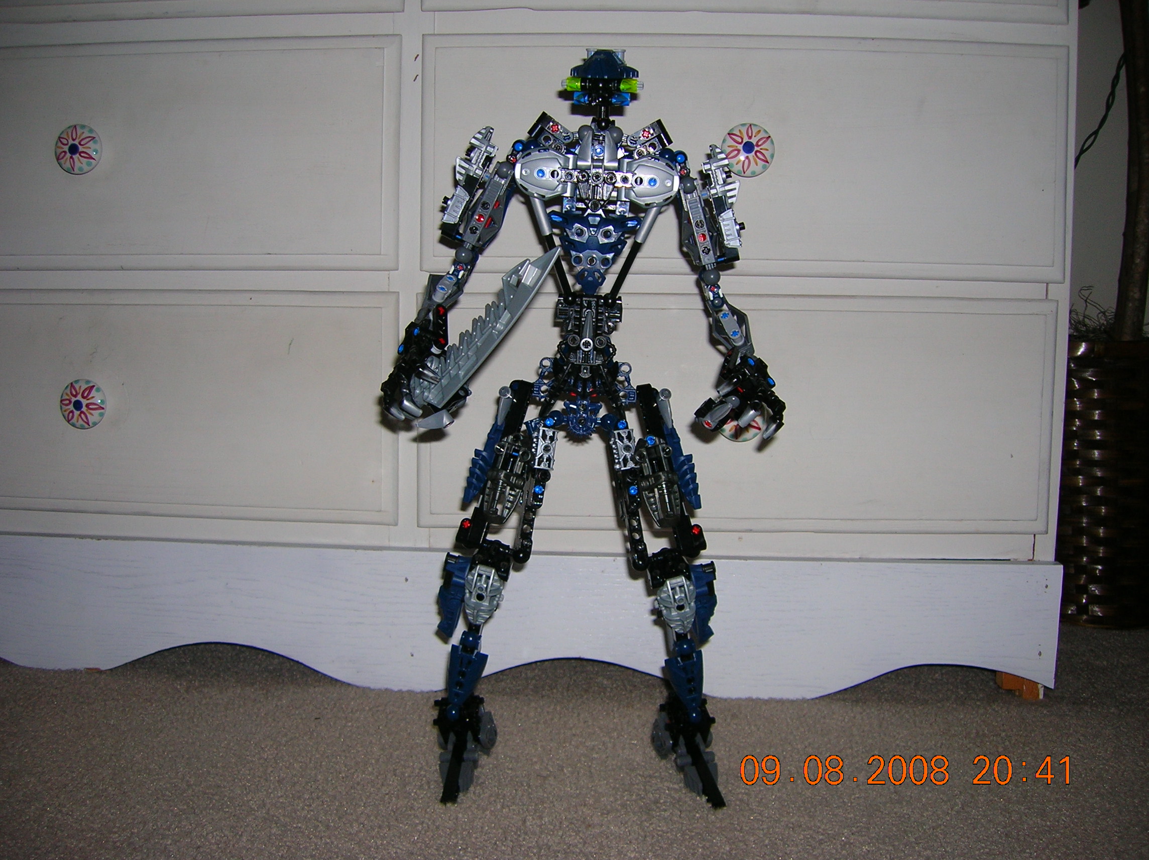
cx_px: 574
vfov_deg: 41.7
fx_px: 1128
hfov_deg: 54.0
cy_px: 430
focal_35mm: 34
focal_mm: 5.7
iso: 50
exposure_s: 1/60.1
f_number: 2.9
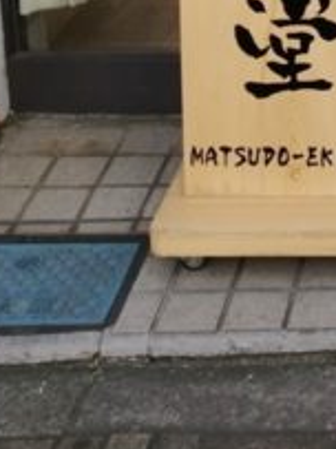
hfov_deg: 12.9
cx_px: 641
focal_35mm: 102
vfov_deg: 17.7
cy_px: -179
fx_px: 1321
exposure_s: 1/389
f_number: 1.8
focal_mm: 3.62
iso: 50
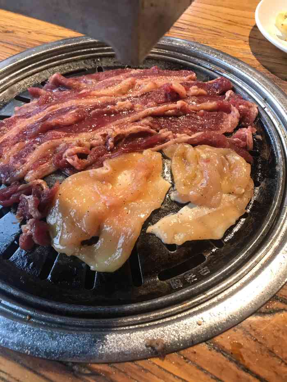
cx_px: 144
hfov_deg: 49.8
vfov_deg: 63.4
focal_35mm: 28
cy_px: 191
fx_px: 309
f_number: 1.8
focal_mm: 3.99
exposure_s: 1/33
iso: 25
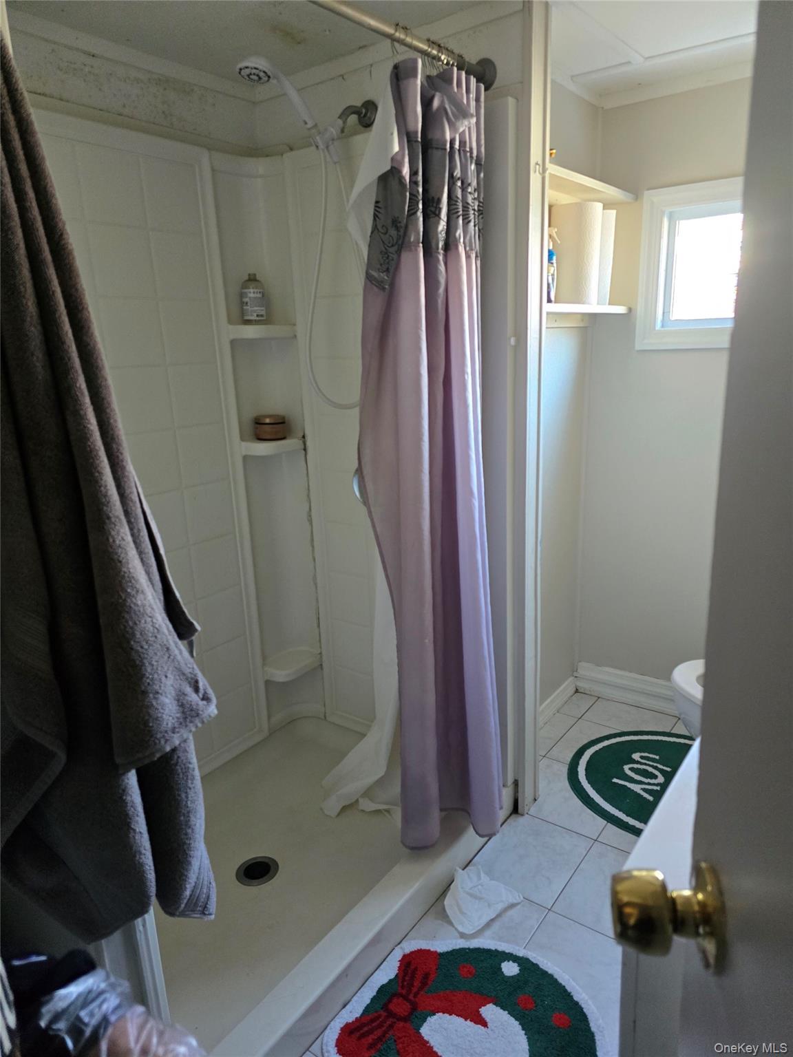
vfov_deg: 73.9
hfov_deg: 58.9
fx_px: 703
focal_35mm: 23
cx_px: 396
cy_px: 528
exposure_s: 1/120
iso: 1000
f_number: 1.7
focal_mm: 6.3
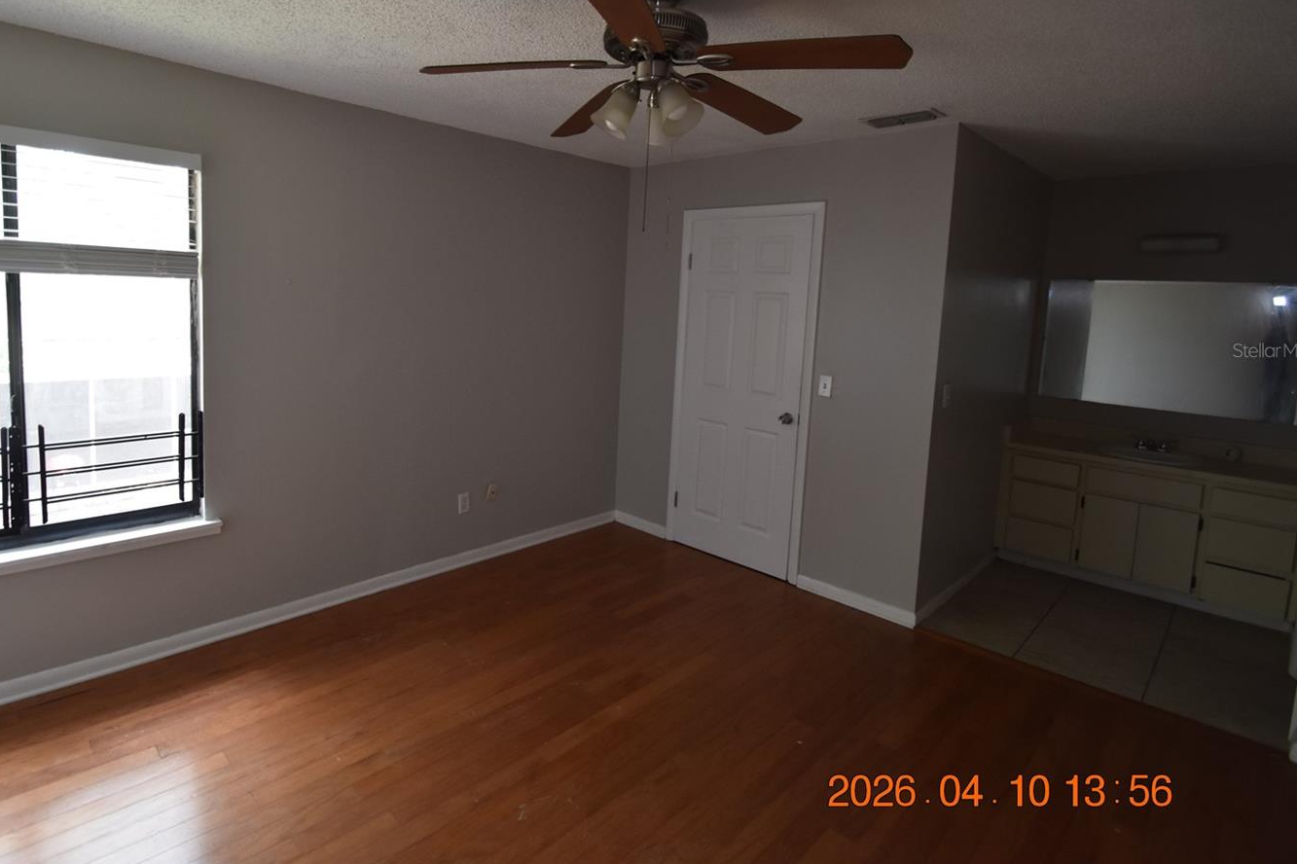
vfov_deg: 66.8
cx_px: 541
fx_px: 648
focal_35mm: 18
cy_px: 350
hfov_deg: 89.2
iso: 800
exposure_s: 1/60
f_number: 3.5
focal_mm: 10
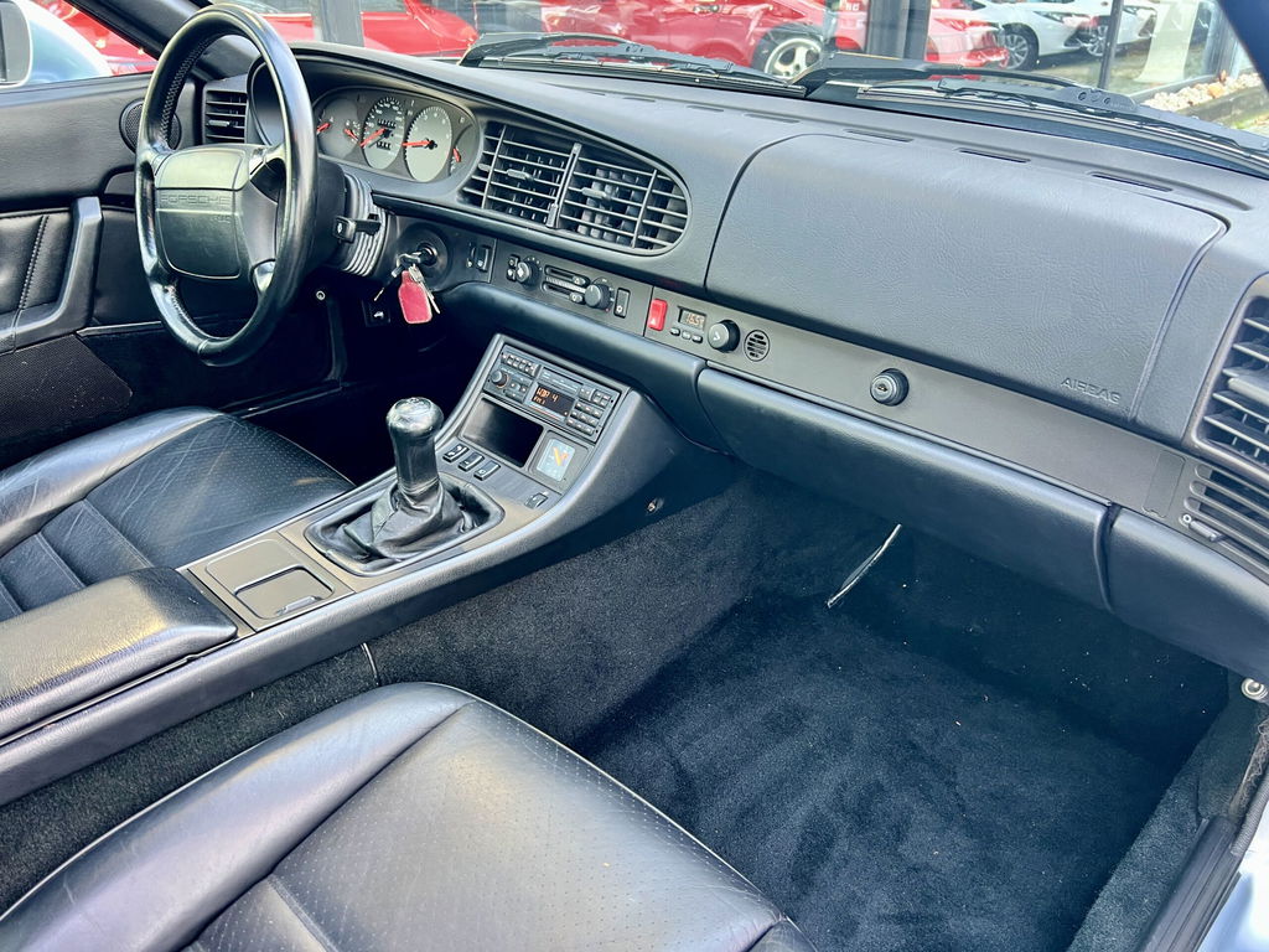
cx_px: 634
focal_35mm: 26
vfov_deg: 53.1
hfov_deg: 67.3
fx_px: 953
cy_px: 476
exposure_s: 1/60
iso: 160
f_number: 1.5
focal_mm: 5.7
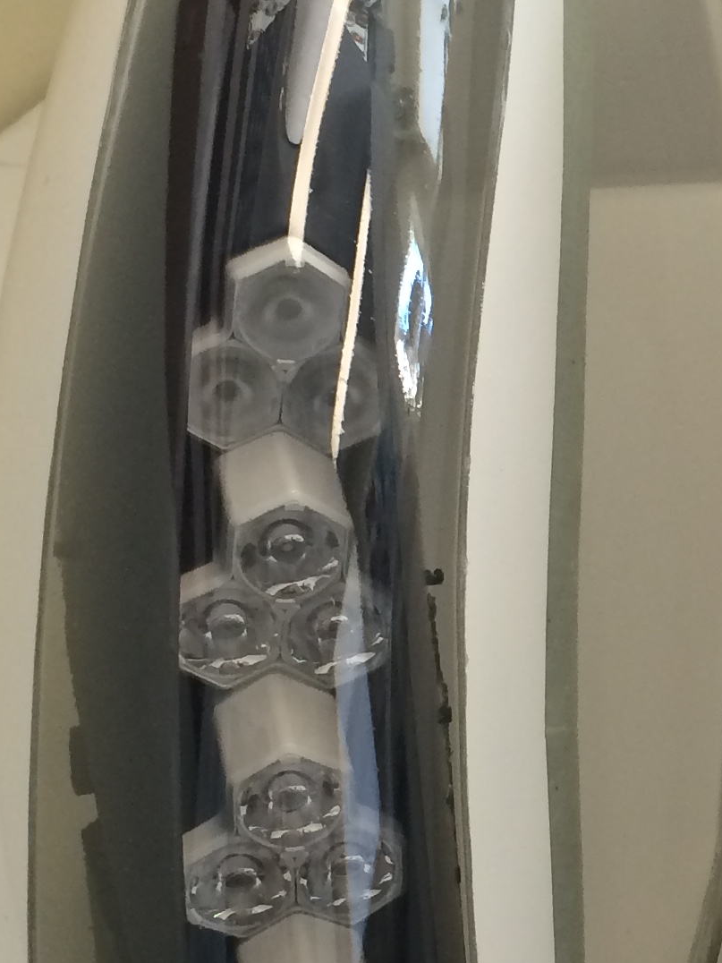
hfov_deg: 16.3
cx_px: 785
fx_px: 2447
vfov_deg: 22.2
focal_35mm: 88
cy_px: 609
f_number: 2.2
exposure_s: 1/30
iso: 64
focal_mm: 4.15
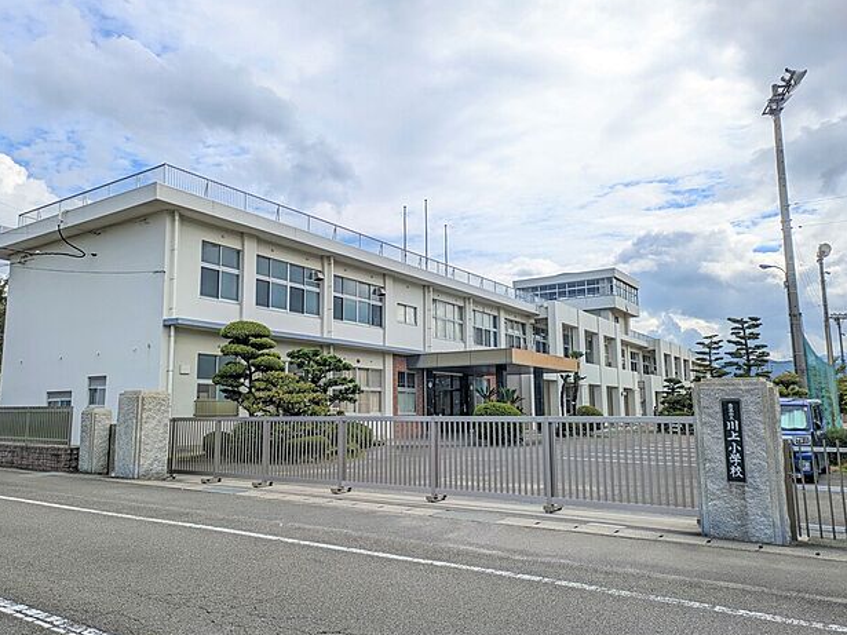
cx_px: 410
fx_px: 636
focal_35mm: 26
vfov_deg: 53.0
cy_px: 317
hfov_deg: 67.3
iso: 60
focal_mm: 5.43
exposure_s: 1/3559
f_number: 1.89
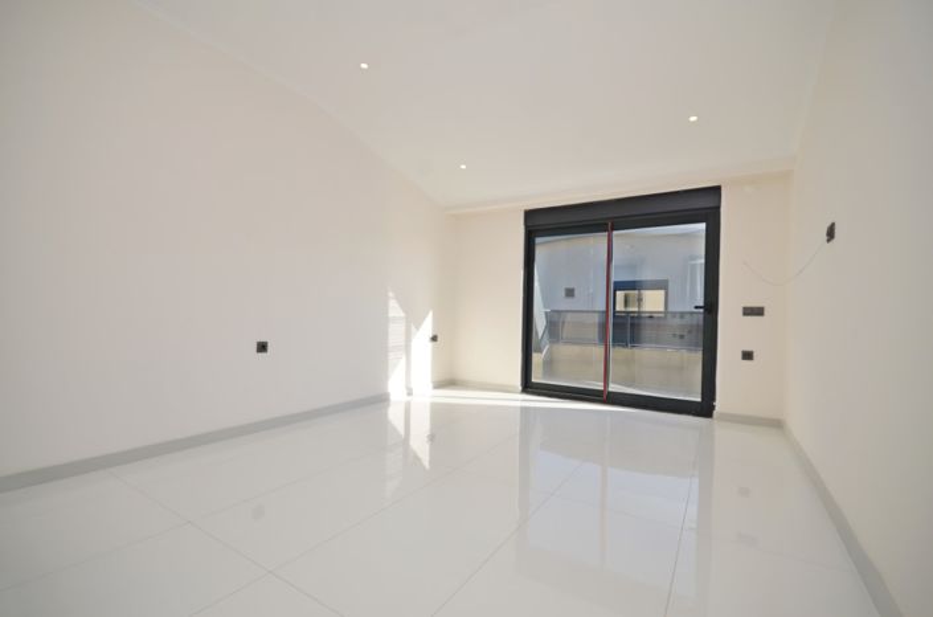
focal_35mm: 15
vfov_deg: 77.0
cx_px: 466
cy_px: 308
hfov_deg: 100.5
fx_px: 388
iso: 100
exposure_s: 1/160
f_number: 6.3
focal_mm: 10
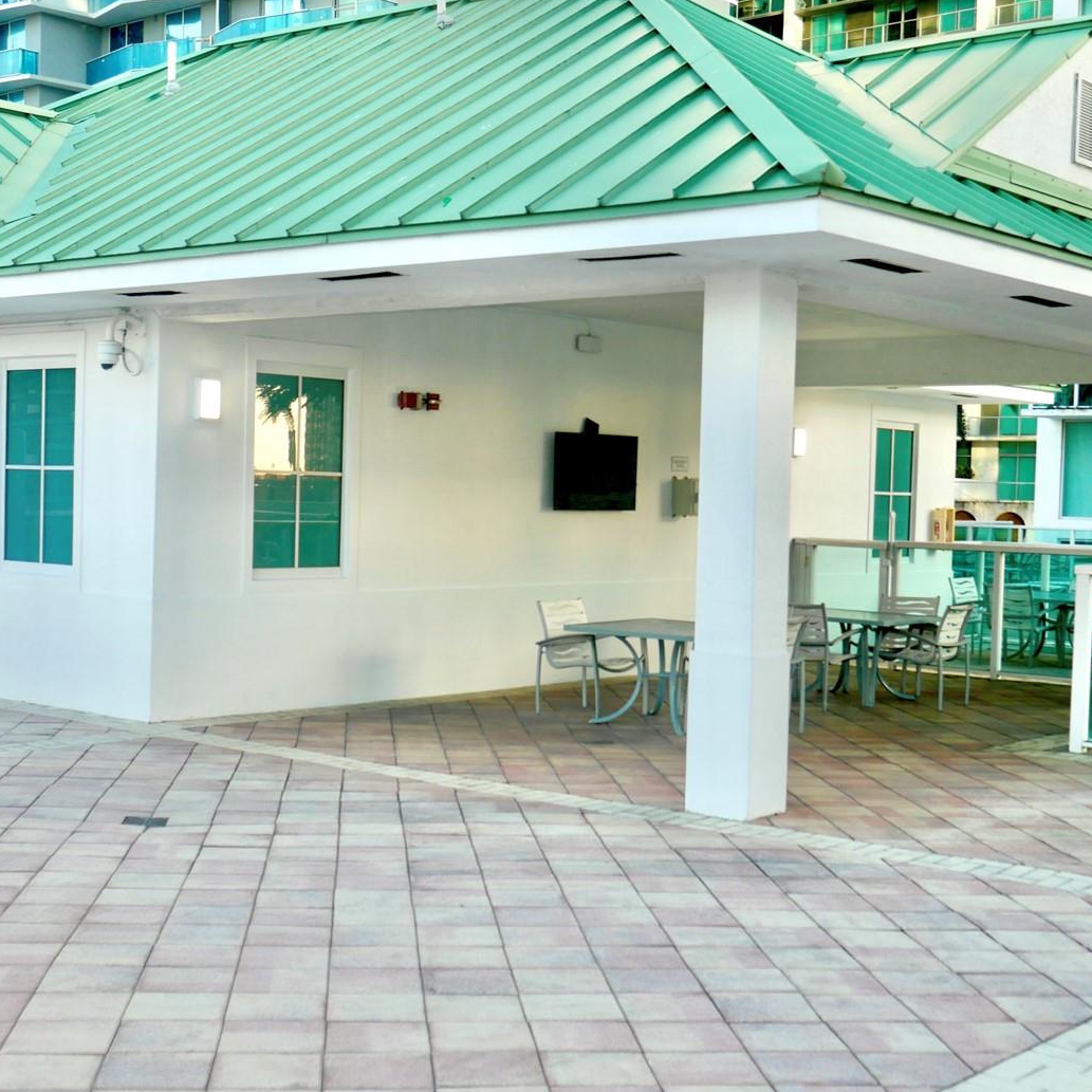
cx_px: 492
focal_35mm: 52
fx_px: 1856
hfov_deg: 32.8
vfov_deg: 32.8
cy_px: 563
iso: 200
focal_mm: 19
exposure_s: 1/125
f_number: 5
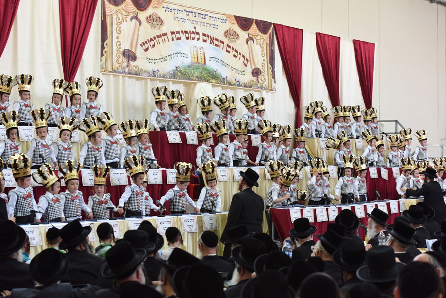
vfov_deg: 19.5
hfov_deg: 28.8
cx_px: 223
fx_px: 867
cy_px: 149
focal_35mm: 70
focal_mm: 70
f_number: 4.5
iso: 1600
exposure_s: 1/125
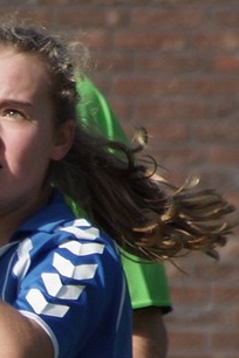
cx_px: -94
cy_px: 464
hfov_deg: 1.5
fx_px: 9002
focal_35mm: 904
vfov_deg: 2.3
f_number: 6.3
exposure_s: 1/500
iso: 100
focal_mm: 180
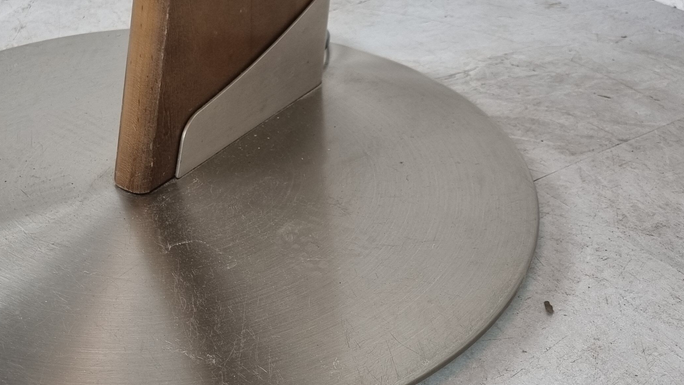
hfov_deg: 37.6
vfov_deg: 21.8
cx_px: 249
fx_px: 997
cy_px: 218
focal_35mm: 55
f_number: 1.8
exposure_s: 1/100
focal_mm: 5.4
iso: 100
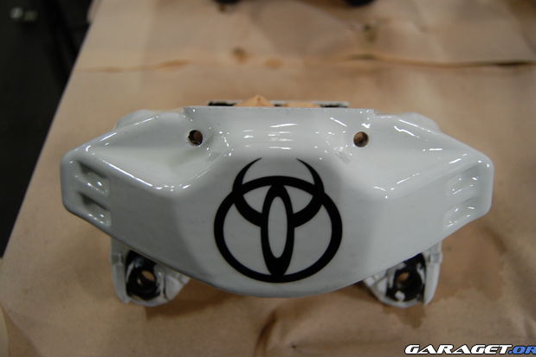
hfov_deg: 60.3
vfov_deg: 42.3
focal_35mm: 31
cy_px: 174
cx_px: 276
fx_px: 462
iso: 720
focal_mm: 20
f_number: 3.8
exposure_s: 1/30
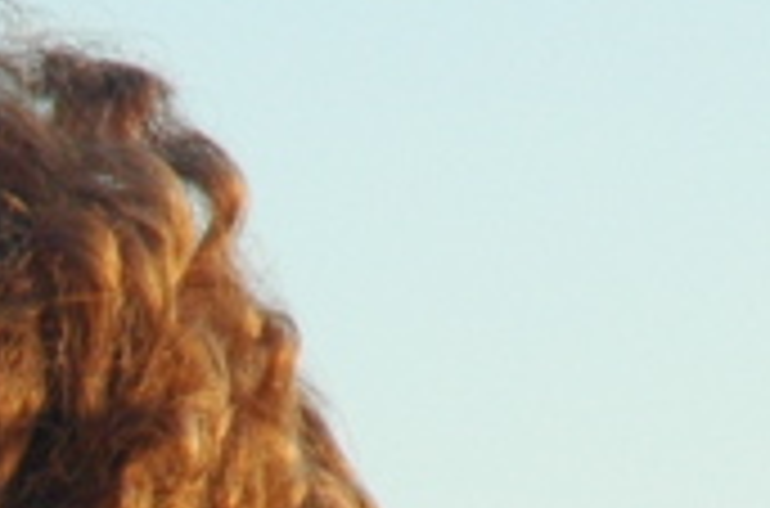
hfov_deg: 2.8
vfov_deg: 1.8
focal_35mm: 738
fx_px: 15741
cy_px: 1328
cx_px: -1184
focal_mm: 70
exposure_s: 1/100
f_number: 9
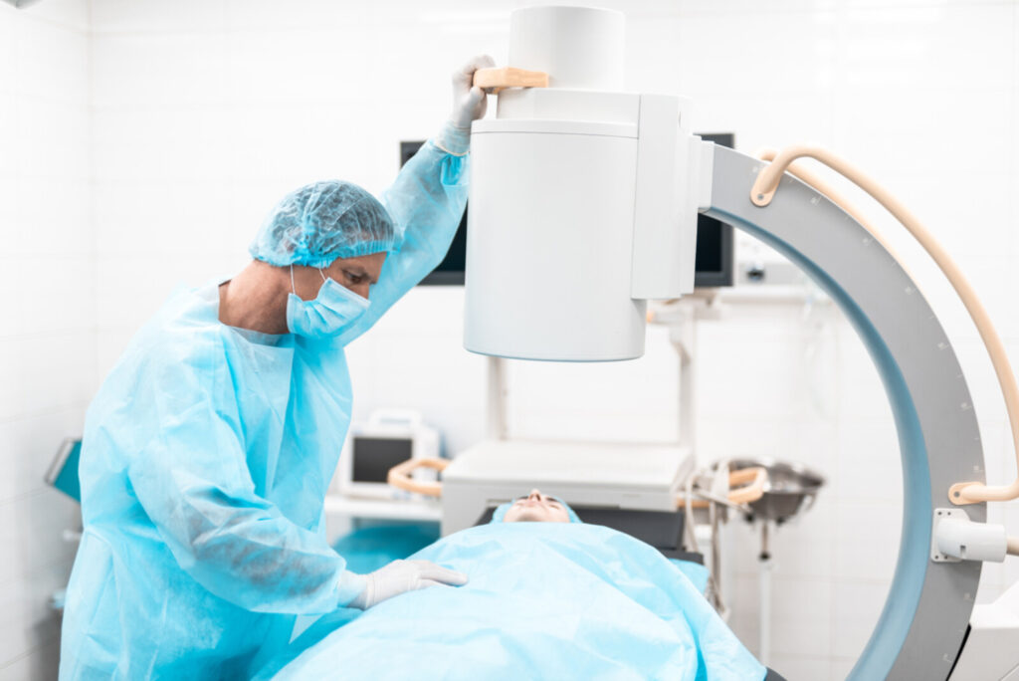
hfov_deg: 39.6
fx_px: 1416
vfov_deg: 27.0
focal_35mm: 50
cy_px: 340
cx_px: 510
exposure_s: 1/200
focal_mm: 50
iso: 200
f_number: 1.4
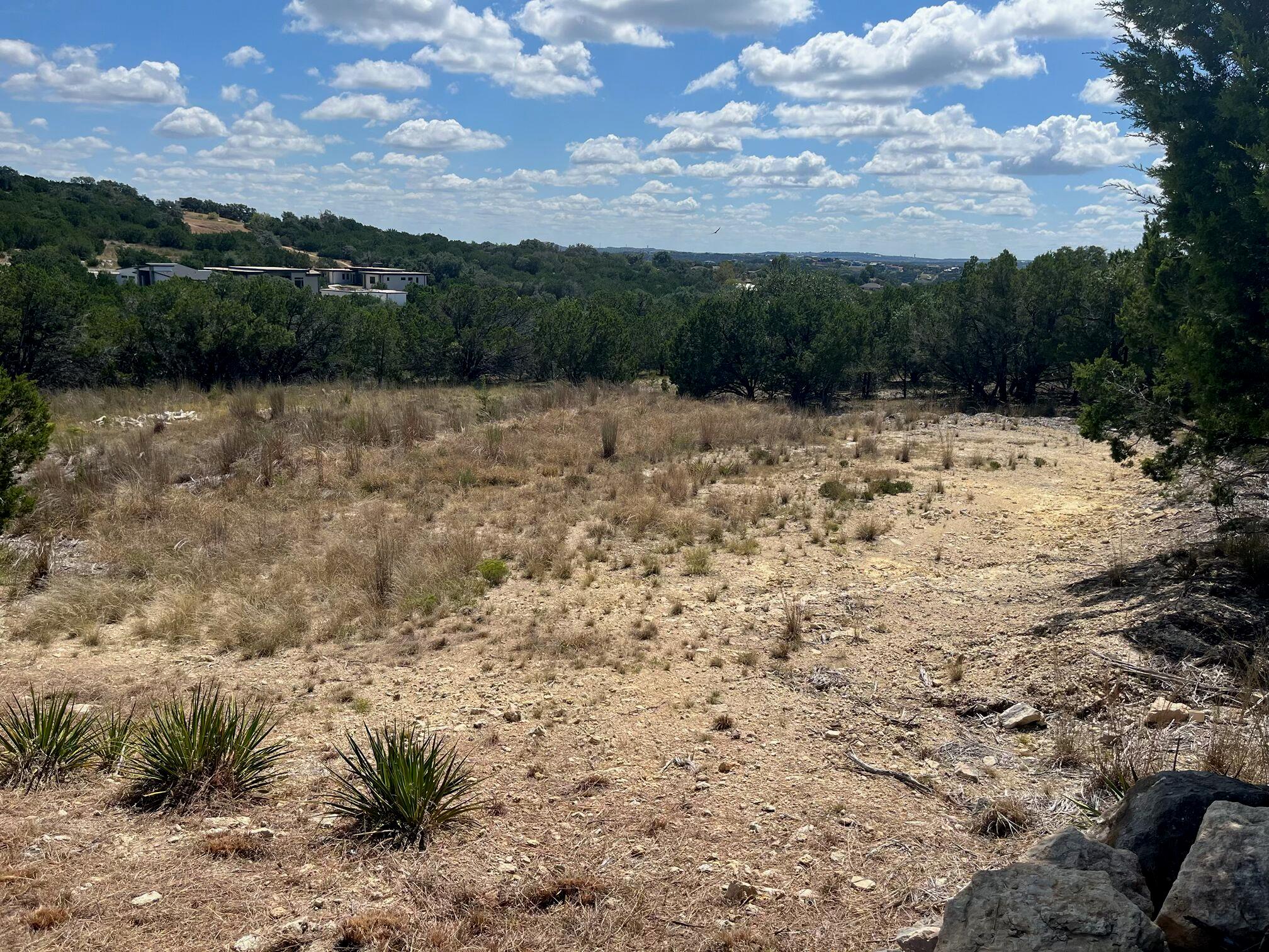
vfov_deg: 53.1
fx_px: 953
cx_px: 634
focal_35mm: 26
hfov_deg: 67.3
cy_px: 476
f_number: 1.6
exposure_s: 1/5556
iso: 50
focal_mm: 5.1
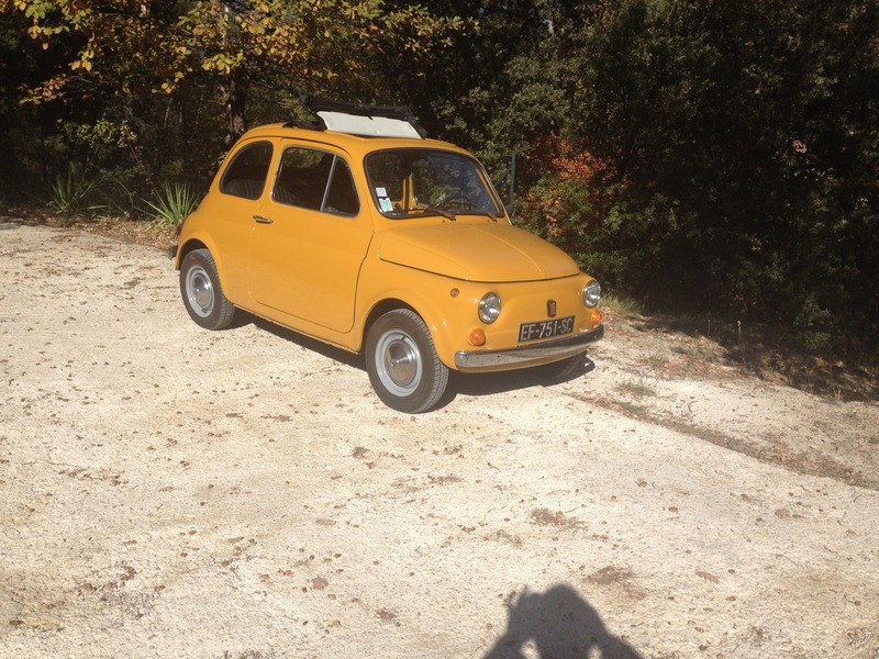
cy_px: 330
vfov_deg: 40.7
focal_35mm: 35
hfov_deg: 52.6
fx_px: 889
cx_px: 440
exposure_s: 1/2632
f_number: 2.4
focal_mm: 4.28
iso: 50
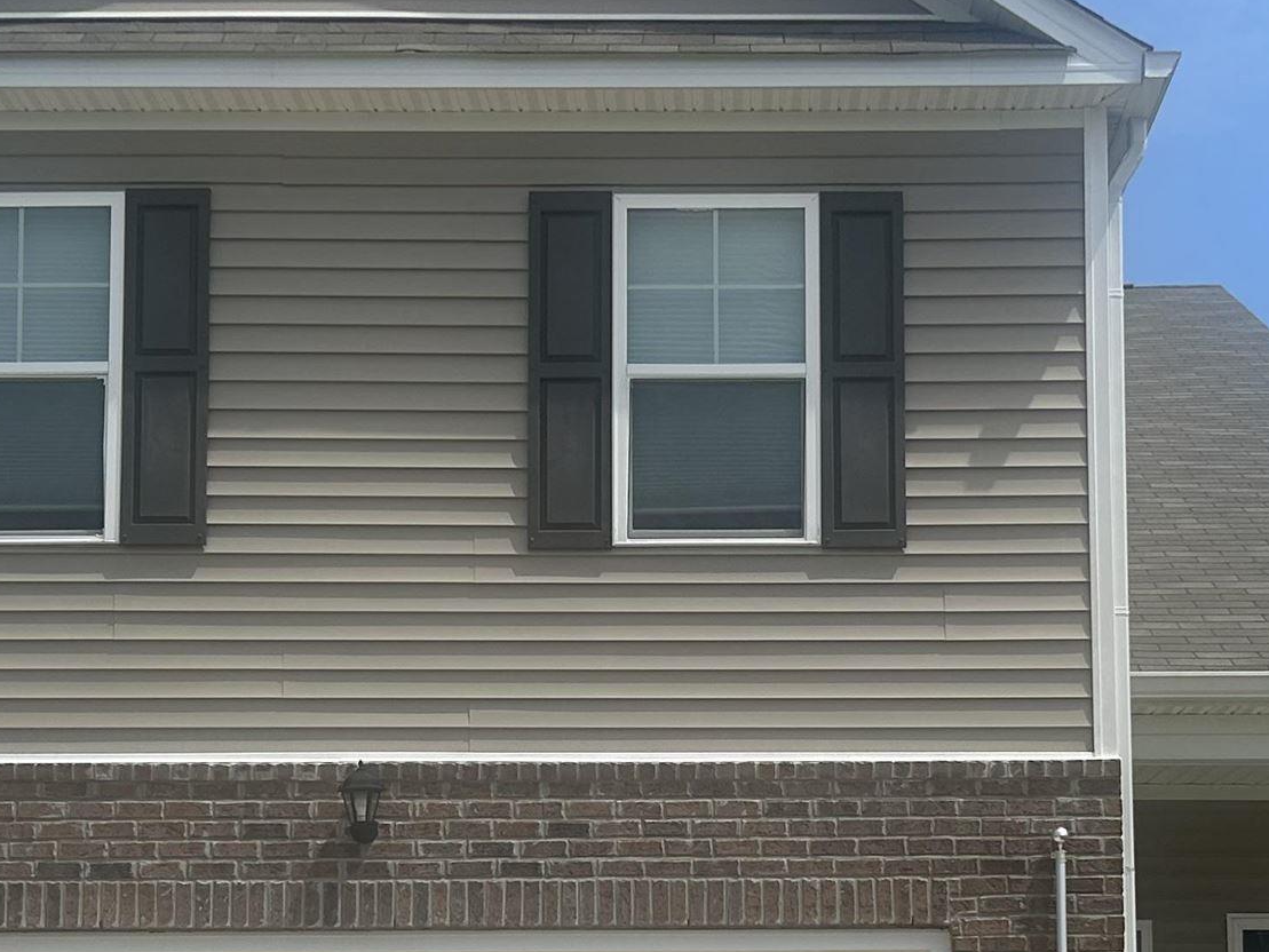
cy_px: 817
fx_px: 2640
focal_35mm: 72
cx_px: 717
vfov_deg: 20.1
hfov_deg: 27.0
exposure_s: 1/5587
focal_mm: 5.7
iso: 50
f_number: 1.5
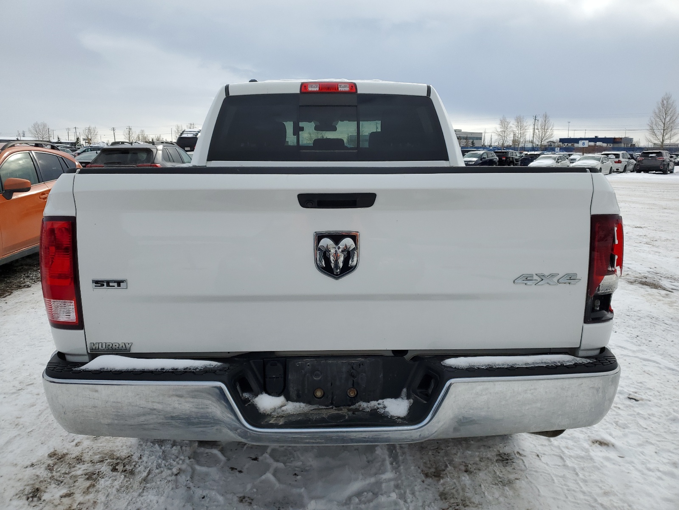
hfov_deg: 67.3
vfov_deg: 53.1
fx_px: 510
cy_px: 255
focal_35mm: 26
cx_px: 340
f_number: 1.5
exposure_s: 1/3333
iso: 50
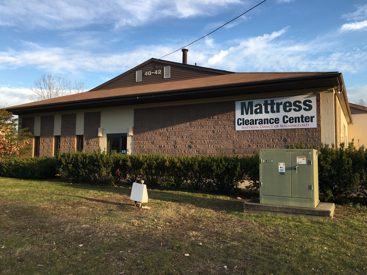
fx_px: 307
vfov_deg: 48.2
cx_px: 184
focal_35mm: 29
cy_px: 138
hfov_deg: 61.7
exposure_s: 1/513
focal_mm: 4.15
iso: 25
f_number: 2.2
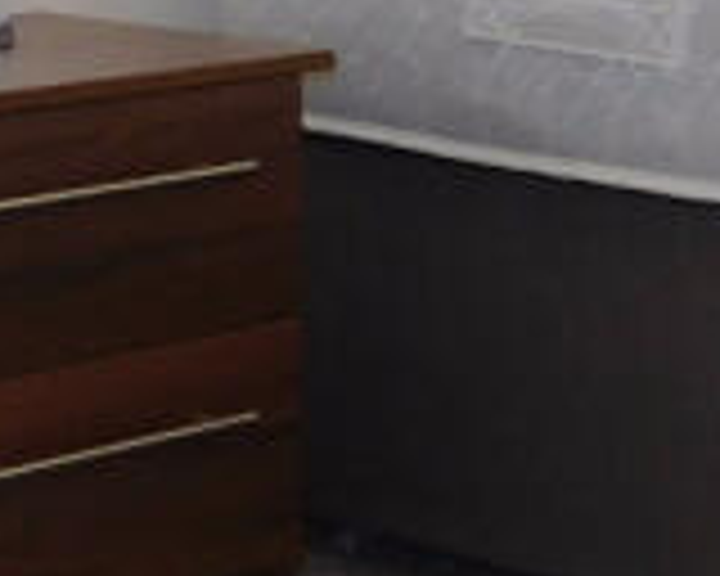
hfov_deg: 12.0
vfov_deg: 10.3
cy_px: -346
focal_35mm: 144
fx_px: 3069
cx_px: 1426
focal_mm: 4
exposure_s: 1/40
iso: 125
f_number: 3
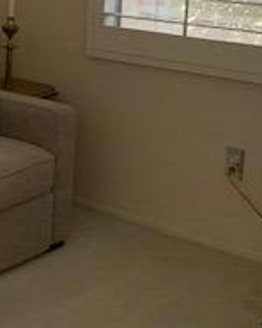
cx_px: -73
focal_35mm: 88
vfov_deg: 21.6
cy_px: 83
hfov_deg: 16.6
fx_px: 853
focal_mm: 4.25
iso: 640
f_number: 1.8
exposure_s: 1/30
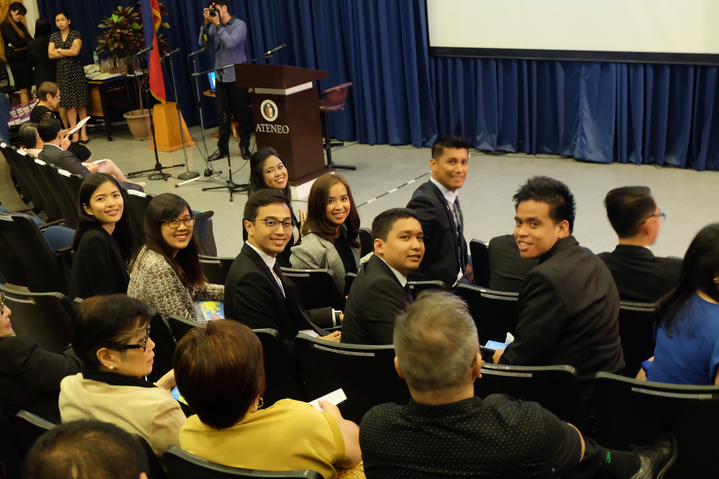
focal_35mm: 51
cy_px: 240
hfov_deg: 38.9
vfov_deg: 26.5
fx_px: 1019
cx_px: 360
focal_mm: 34
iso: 3200
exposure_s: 1/8.5
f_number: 5
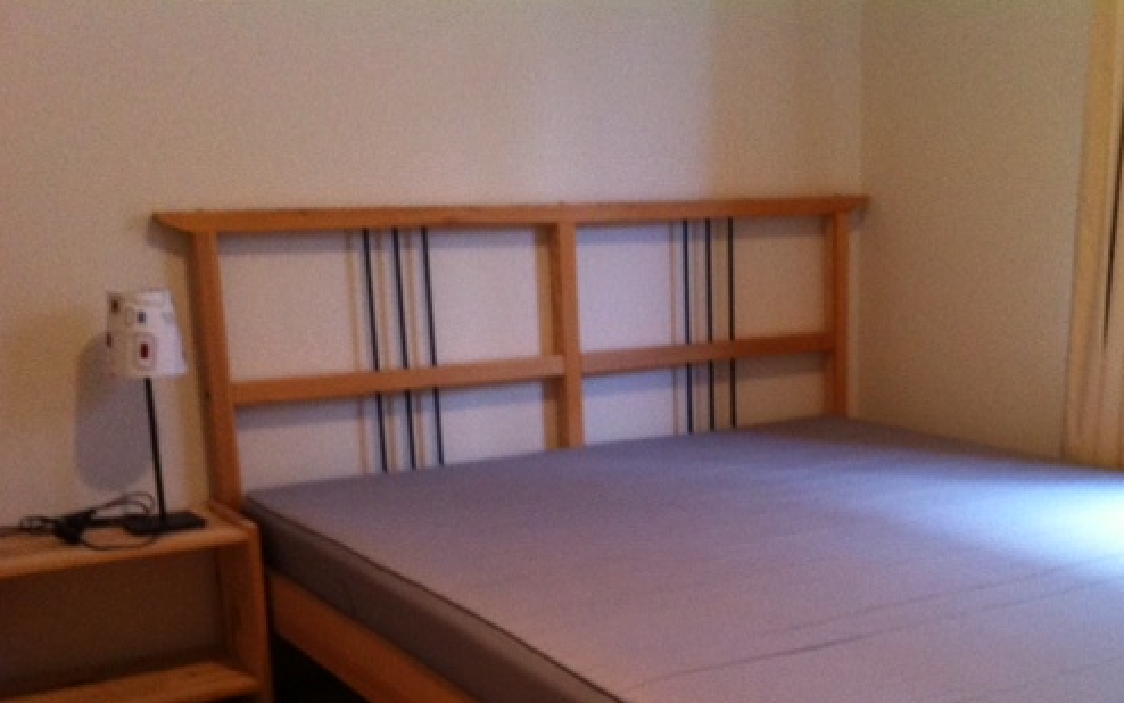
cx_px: 685
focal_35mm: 48
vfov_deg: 26.5
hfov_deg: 41.6
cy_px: 535
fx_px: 1471
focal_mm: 3.85
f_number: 2.8
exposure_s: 1/15
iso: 250
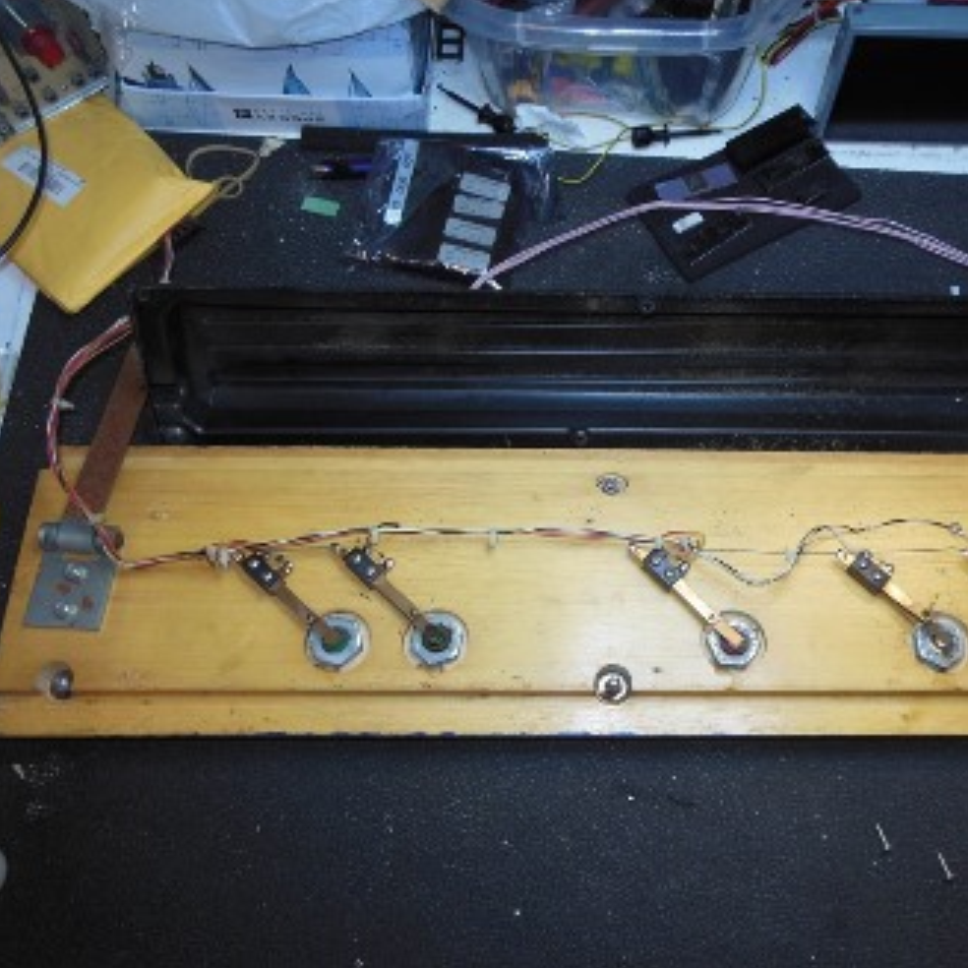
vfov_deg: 47.2
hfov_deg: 46.8
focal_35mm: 35
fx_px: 1107
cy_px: 478
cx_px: 608
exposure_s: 1/30
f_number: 3.3
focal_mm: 5.2
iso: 125
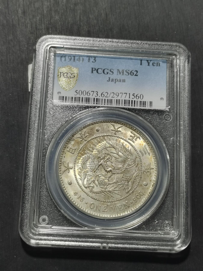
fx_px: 477
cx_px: 102
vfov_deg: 31.7
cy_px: 136
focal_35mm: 61
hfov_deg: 24.0
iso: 64
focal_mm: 5.58
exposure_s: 1/90
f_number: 1.8
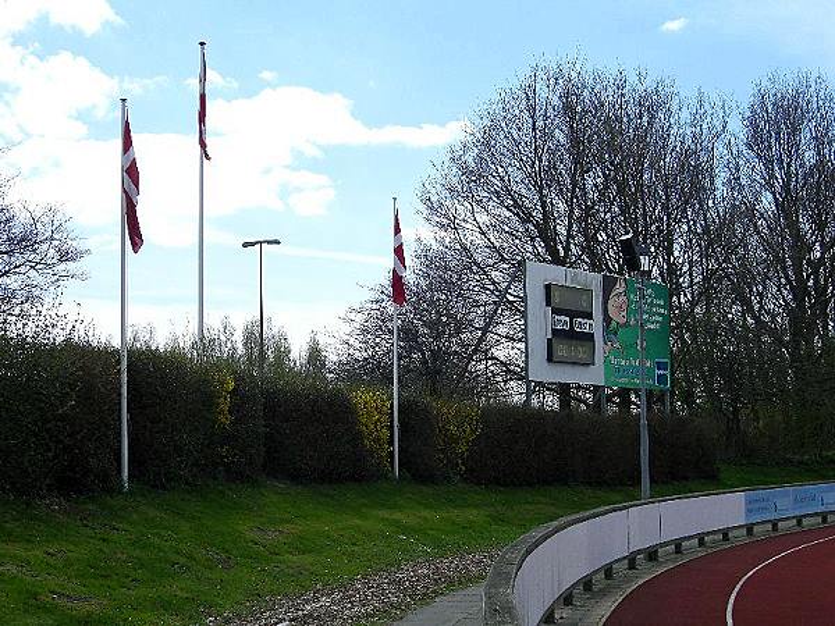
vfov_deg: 25.7
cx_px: 418
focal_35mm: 57
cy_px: 313
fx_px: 1375
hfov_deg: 33.8
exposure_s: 1/200
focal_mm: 11.8
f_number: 10
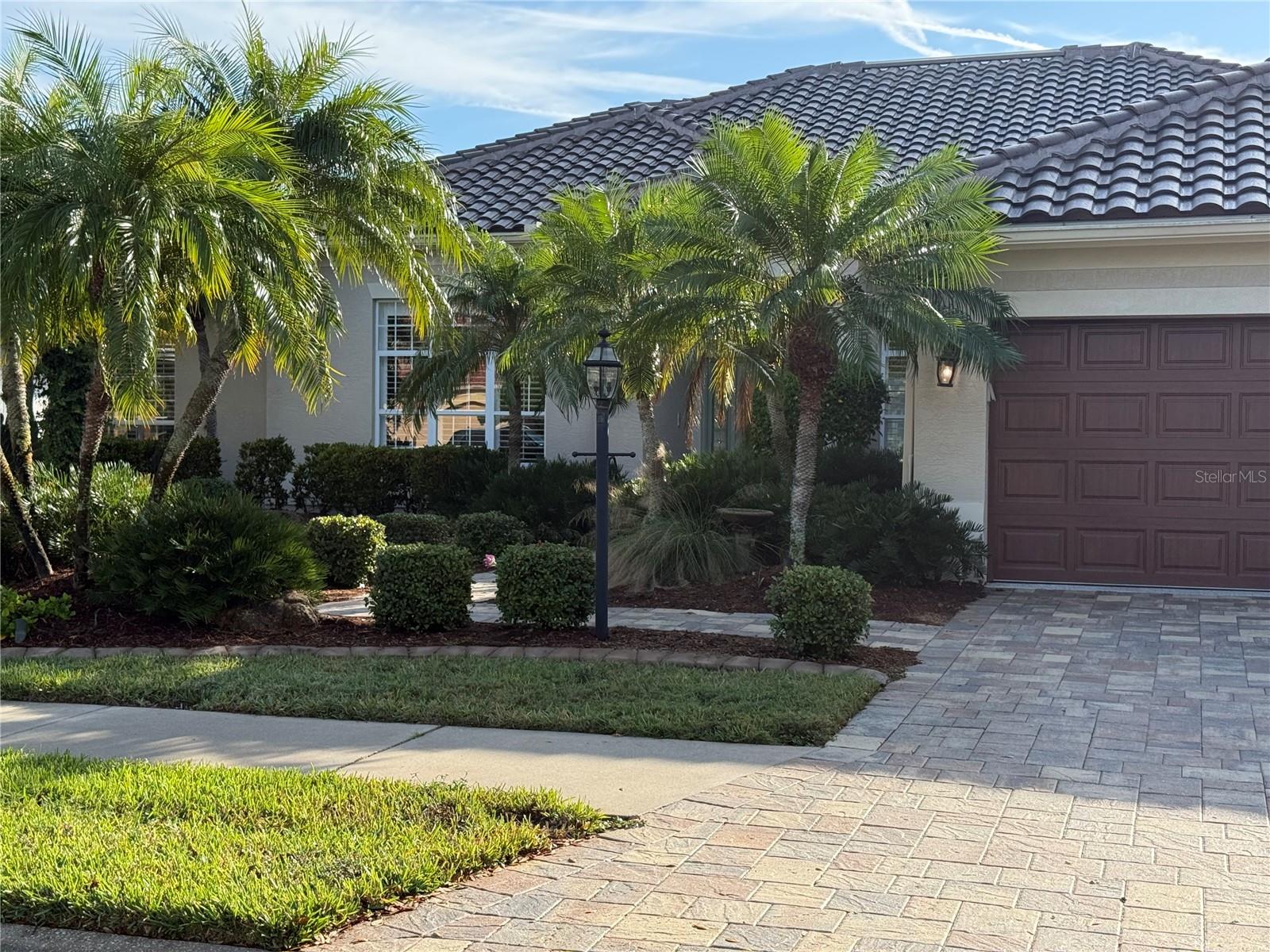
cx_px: 635
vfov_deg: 30.3
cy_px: 476
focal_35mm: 48
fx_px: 1761
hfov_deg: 39.7
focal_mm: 6.76
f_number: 1.78
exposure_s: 1/1931
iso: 100
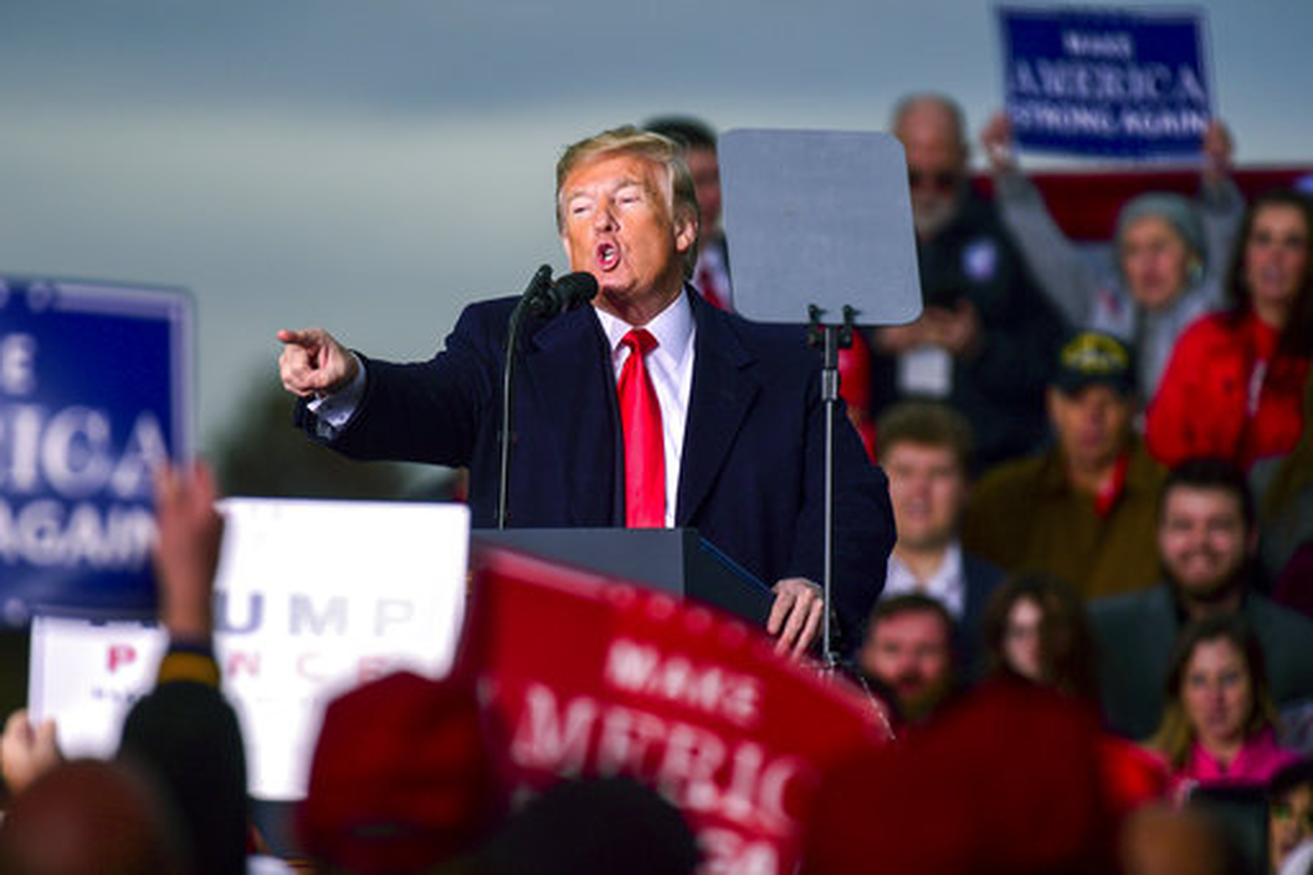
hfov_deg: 3.4
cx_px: 656
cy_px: 438
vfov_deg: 2.3
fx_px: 21875
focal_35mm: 600
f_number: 4
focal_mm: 400
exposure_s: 1/1000
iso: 500
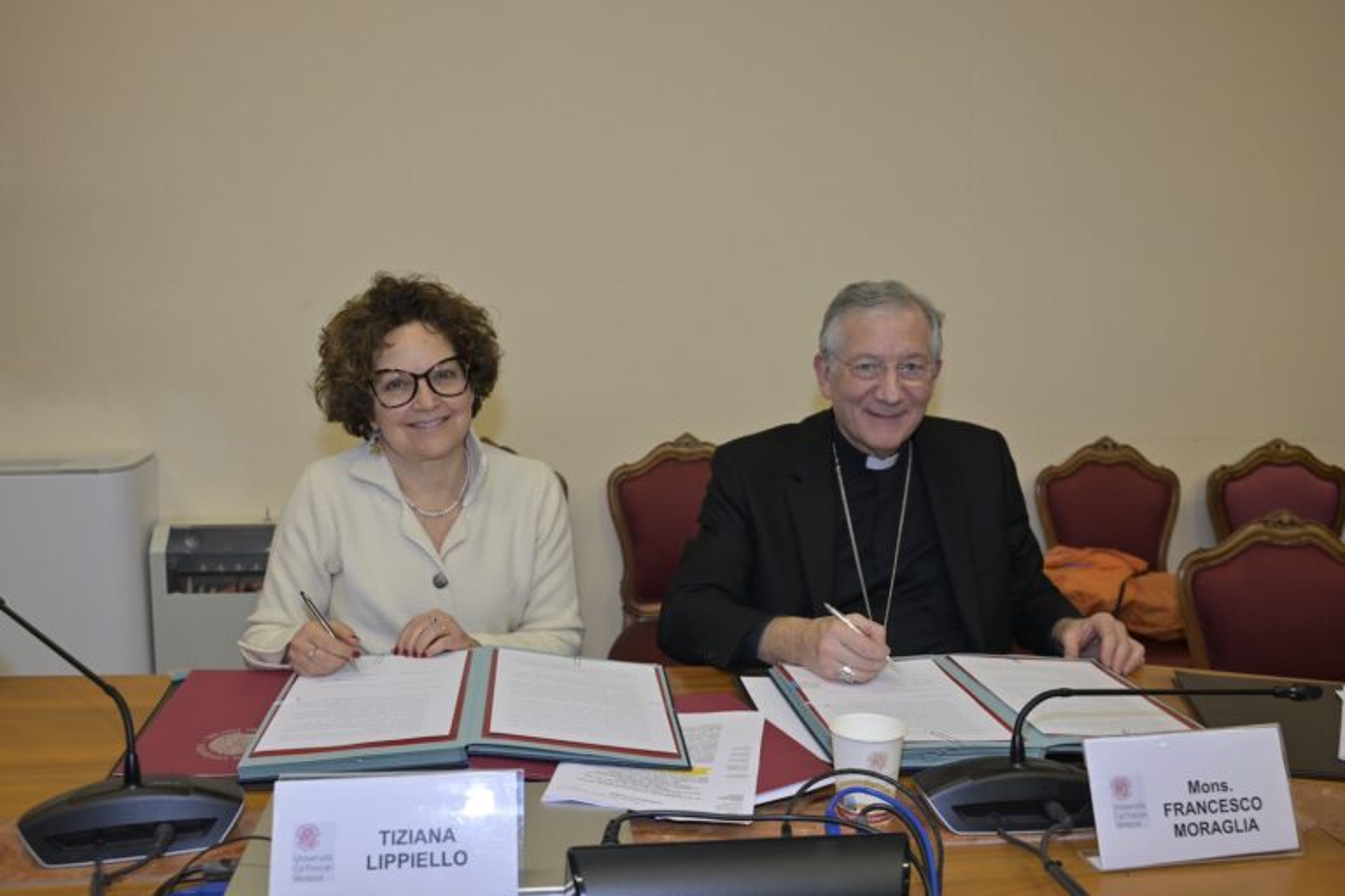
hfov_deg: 56.5
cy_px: 448
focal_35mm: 34
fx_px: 1251
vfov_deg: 39.4
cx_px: 672
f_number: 4.5
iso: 640
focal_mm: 33.5
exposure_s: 1/80
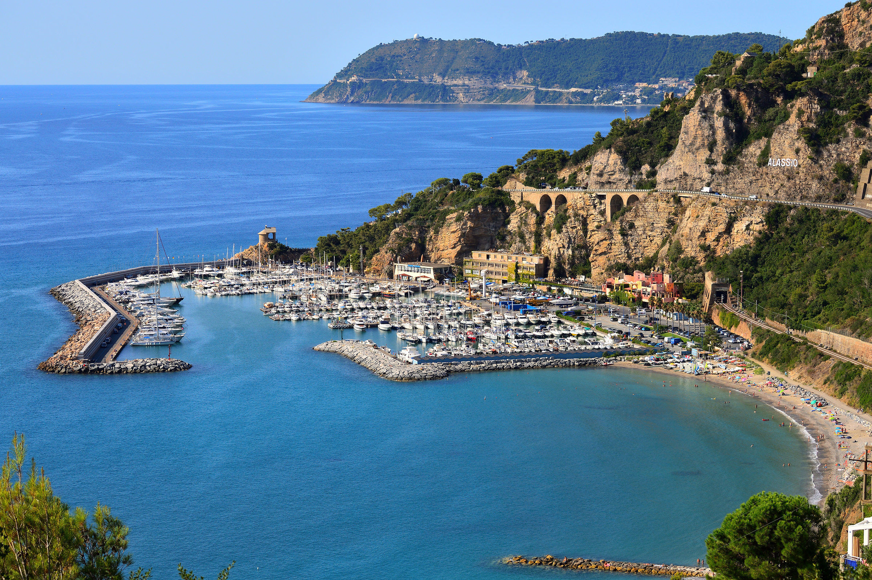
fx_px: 1996
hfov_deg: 24.6
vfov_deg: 16.5
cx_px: 436
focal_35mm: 82
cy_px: 290
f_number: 8
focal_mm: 55
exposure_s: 1/400
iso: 100
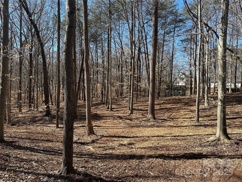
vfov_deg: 56.8
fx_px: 168
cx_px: 121
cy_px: 91
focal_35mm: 24
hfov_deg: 71.6
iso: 80
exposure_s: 1/1613
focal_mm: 6.86
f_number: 1.78
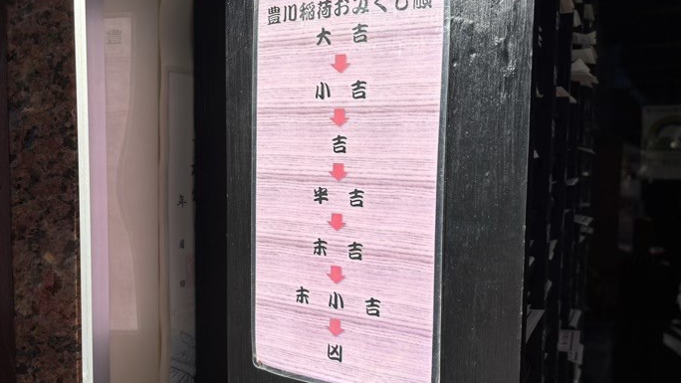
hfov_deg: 66.1
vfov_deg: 40.2
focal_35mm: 29
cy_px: 191
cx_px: 342
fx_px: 524
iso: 50
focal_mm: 5.96
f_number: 1.6
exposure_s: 1/5348
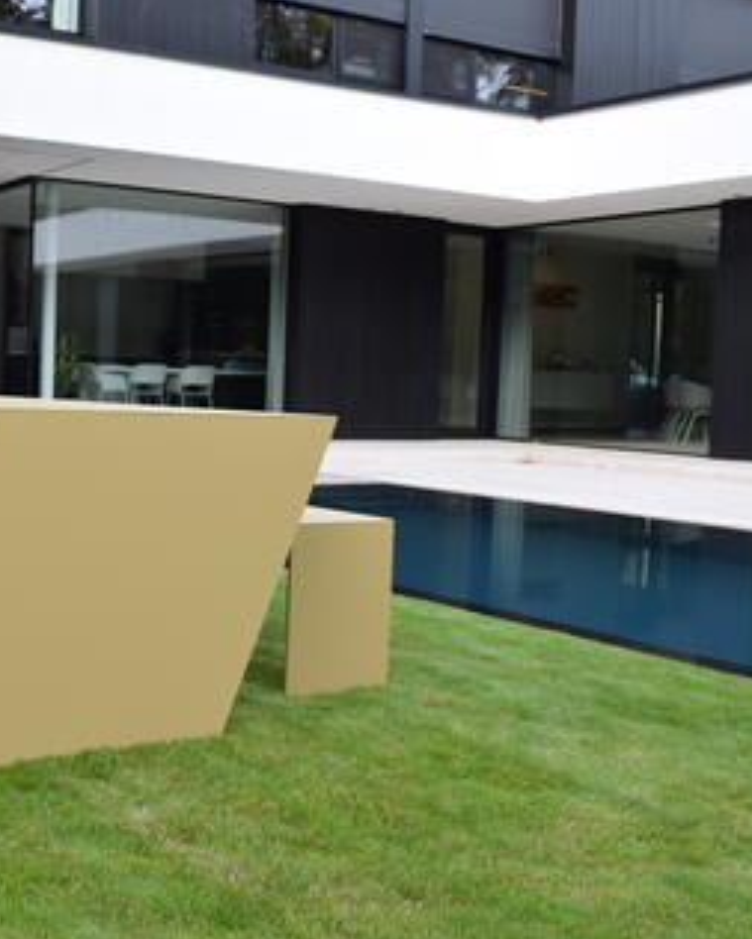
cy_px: 470
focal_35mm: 47
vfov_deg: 39.5
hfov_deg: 31.0
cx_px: 119
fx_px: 1307
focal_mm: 22
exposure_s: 1/160
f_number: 6.3
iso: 400
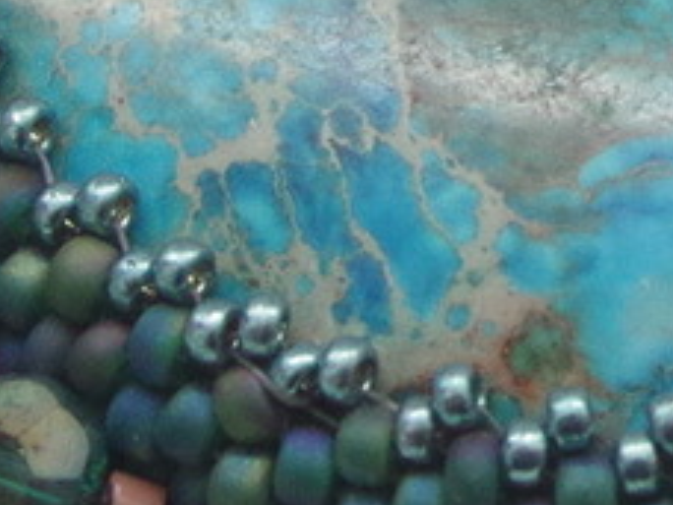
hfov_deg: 4.2
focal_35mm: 474
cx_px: 1092
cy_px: -55
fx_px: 9215
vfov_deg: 3.1
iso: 2500
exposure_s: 1/100
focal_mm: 50
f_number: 8
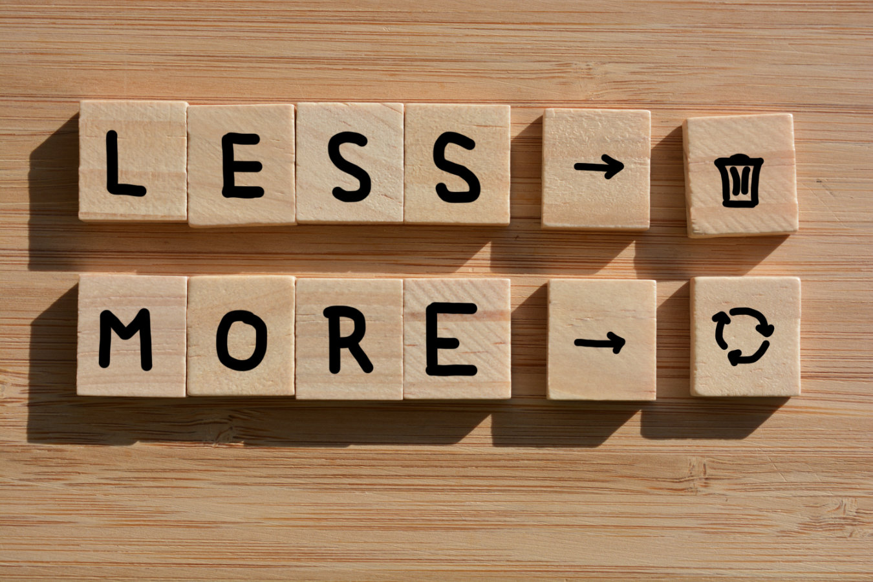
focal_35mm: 72
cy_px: 291
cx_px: 436
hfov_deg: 28.1
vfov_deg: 18.9
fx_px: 1746
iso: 100
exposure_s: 1/320
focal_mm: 48
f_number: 8
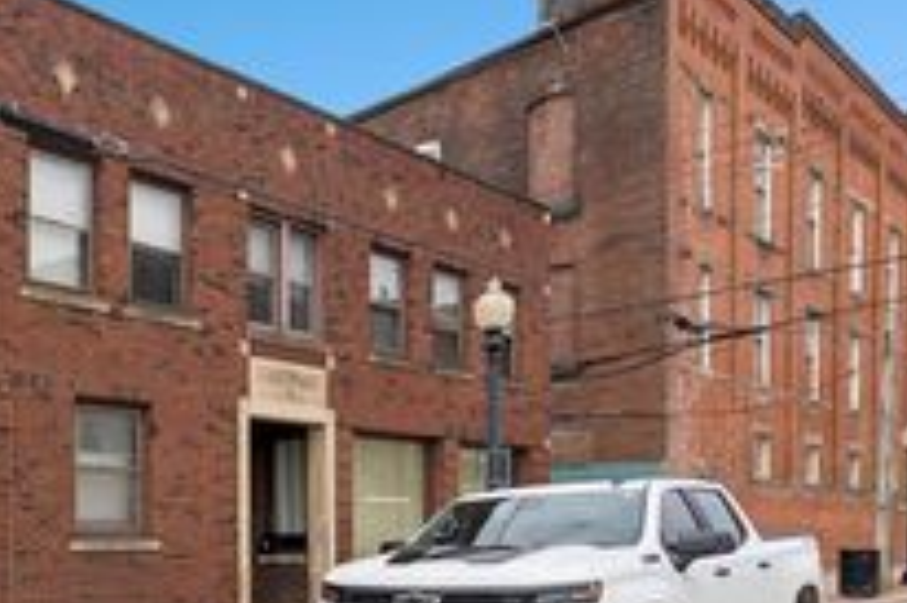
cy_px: 544
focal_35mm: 34
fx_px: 856
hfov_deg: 45.2
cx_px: -40
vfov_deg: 36.4
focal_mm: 14
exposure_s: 1/400
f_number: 8
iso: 200
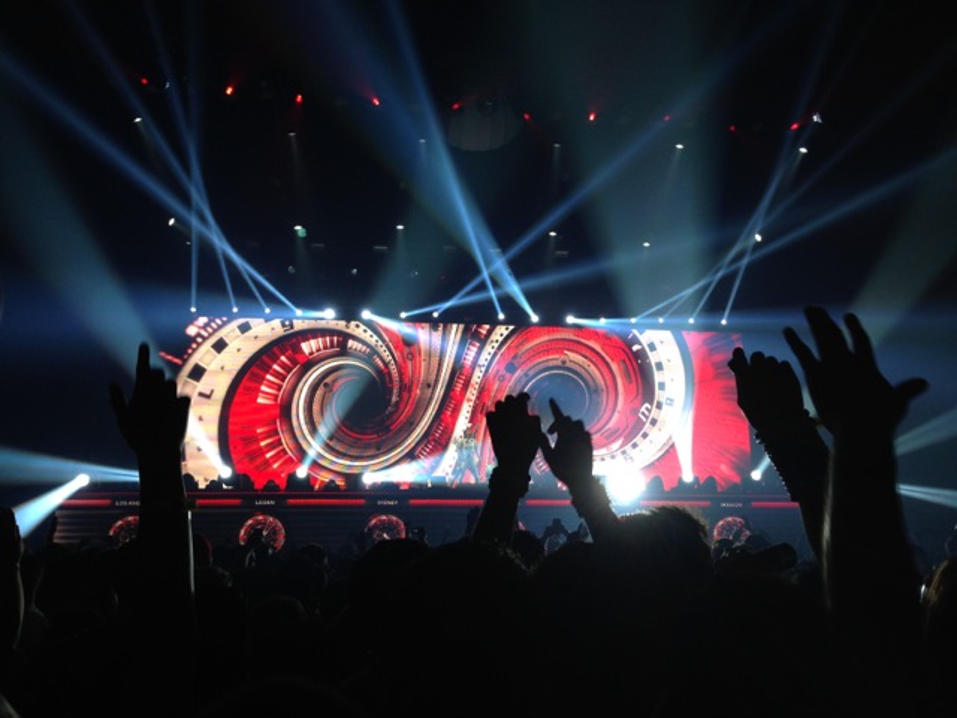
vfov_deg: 42.9
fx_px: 912
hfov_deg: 55.4
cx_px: 478
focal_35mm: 33
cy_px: 359
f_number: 2.4
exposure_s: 1/120
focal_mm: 4.12
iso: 50
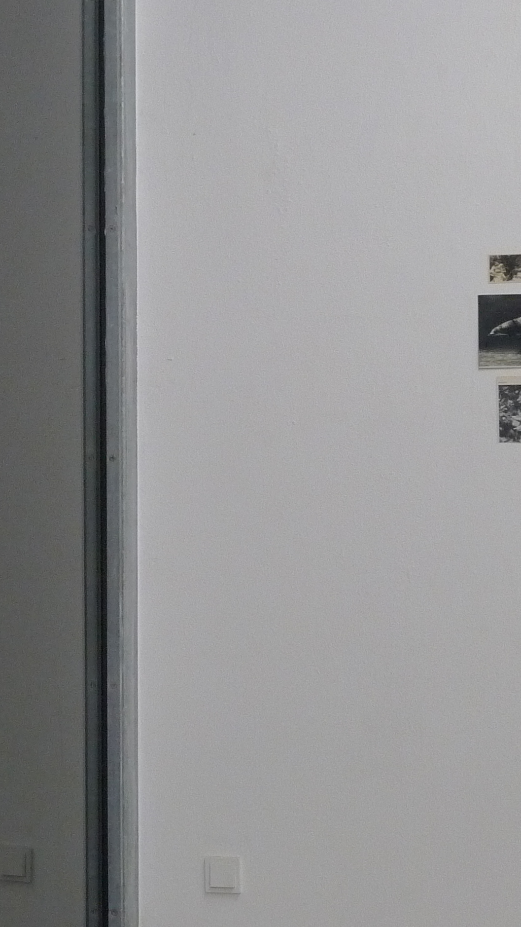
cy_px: 455
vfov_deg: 19.5
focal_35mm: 110
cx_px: 165
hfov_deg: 11.0
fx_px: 2701
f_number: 2.7
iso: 320
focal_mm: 11.1
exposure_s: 1/100
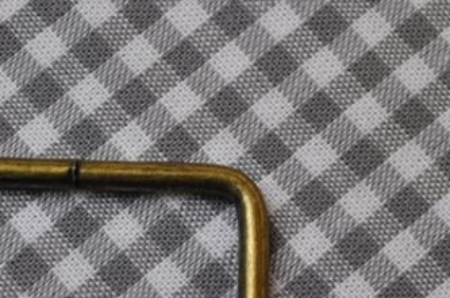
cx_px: 108
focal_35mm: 198
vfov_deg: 6.9
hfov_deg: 10.4
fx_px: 2474
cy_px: 256
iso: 400
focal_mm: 55
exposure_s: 1/125
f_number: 5.6
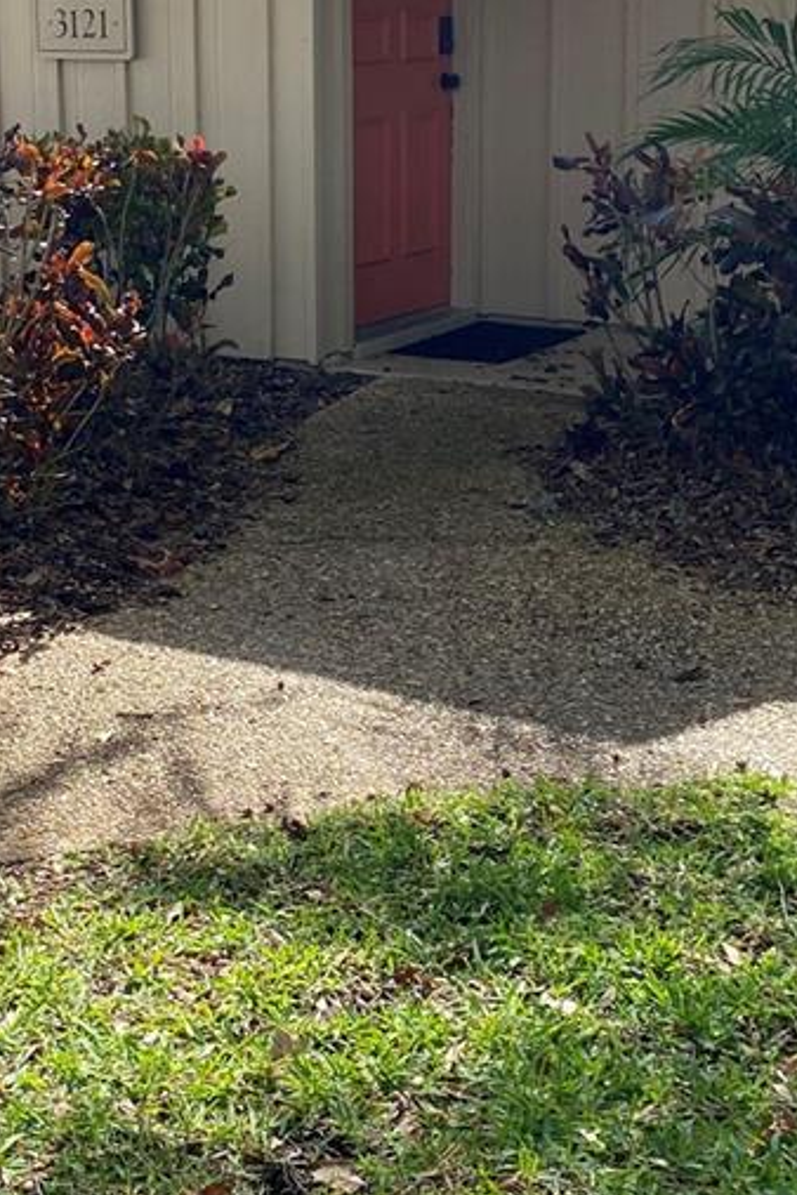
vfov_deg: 30.9
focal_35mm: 64
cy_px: 318
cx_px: 285
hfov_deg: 21.2
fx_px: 2125
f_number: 1.8
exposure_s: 1/898
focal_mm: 4.25
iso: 32
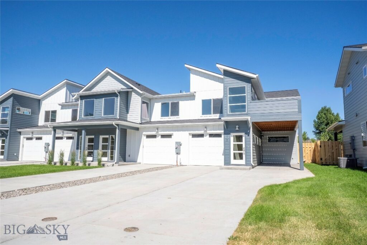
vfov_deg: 54.9
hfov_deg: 75.8
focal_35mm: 23
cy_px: 122
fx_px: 236
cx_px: 184
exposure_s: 1/8000
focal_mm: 23.1
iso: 800
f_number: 8
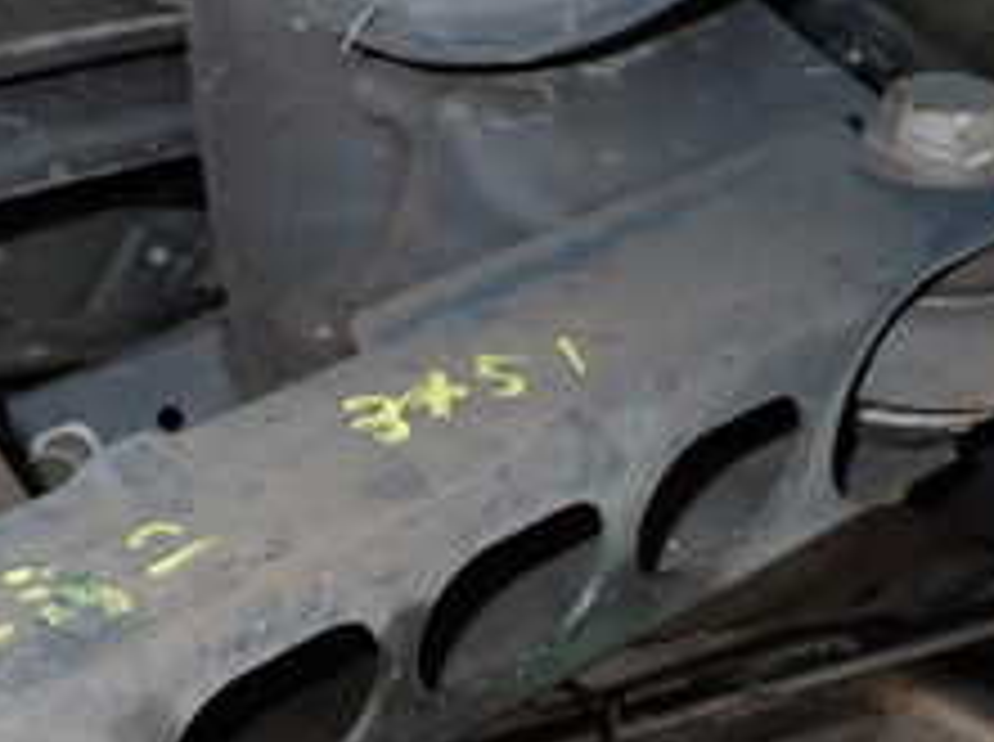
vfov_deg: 20.9
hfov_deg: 27.2
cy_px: 720
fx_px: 1949
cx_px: 31
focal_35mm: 68
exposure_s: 1/30
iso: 320
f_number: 5.6
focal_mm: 4.5
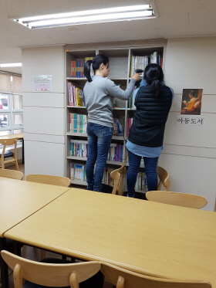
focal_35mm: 26
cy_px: 144
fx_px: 216
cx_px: 108
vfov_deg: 67.3
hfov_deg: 53.1
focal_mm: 4.2
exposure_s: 1/60
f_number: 1.7
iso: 80
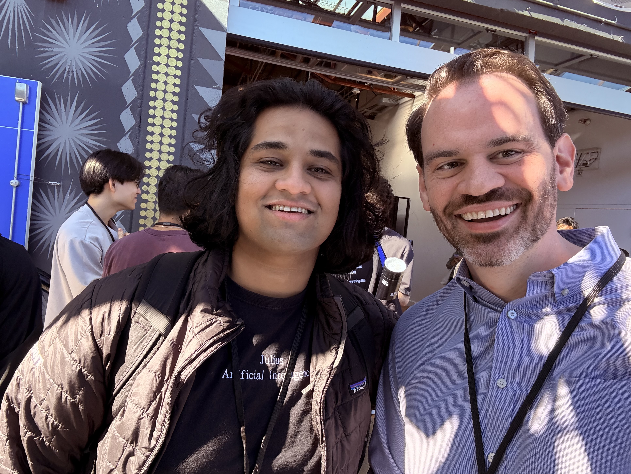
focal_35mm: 24
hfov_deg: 71.6
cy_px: 238
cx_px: 308
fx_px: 437
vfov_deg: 56.8
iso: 50
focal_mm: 2.69
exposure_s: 1/243
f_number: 1.9
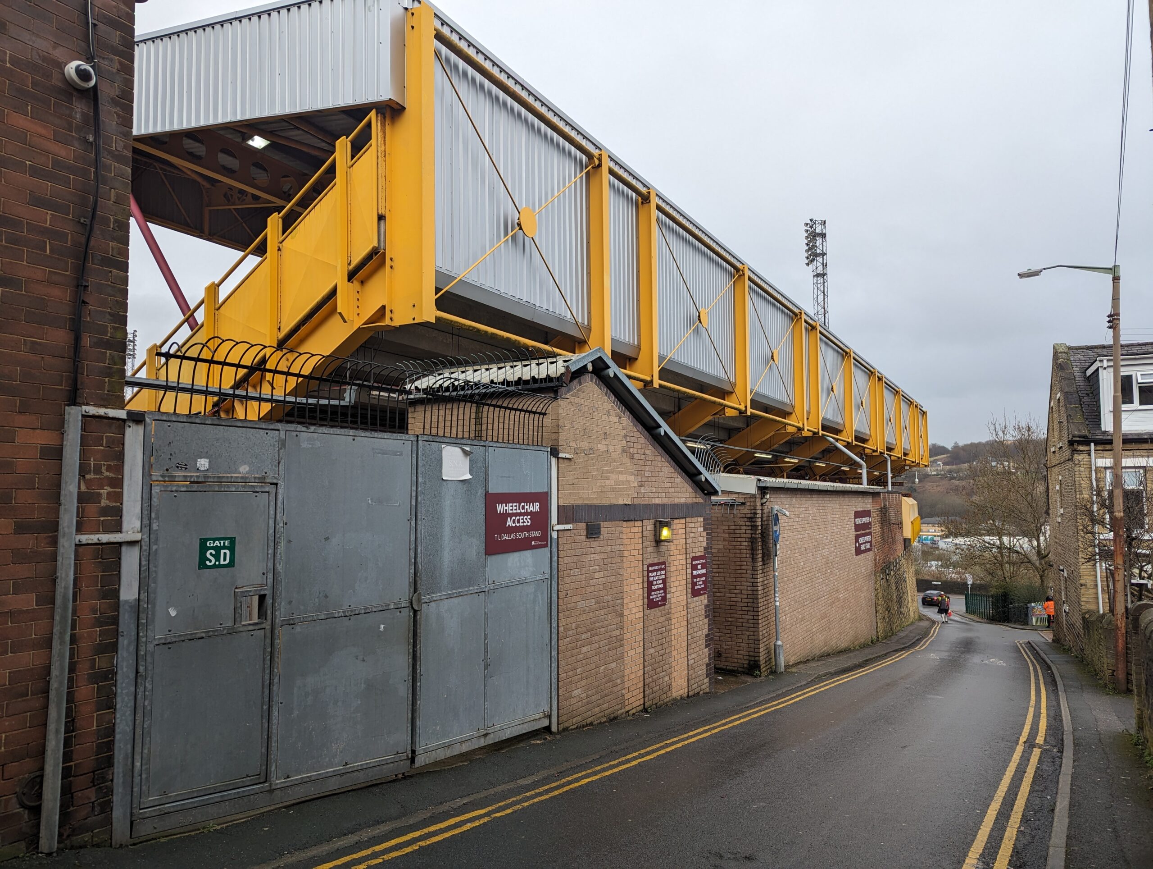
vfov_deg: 56.9
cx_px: 576
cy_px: 434
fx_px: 801
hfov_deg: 71.5
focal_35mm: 24
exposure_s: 1/651
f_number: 1.85
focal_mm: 6.81
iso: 46
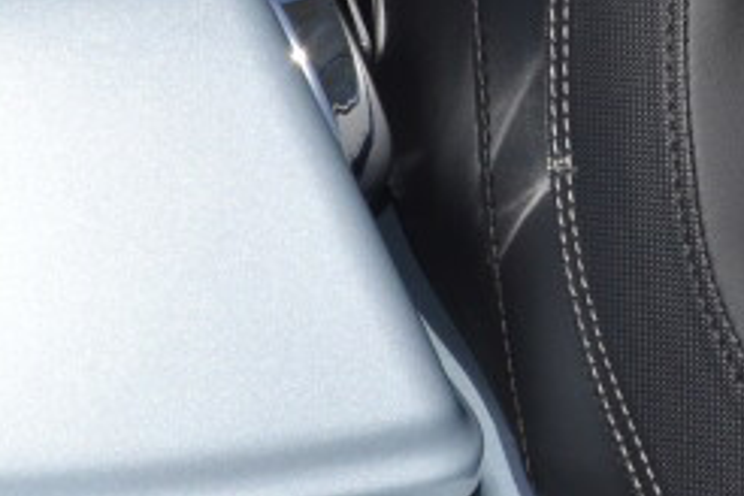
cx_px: 744
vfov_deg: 7.2
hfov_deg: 10.7
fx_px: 3926
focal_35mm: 190
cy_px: -12
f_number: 13
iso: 100
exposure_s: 1/200
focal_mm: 26
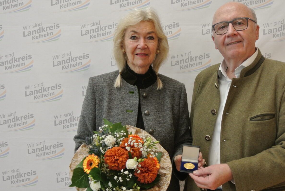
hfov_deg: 42.5
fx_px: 365
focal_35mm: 46
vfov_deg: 29.3
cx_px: 169
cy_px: 114
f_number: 3.8
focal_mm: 12.7
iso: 400
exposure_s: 1/100
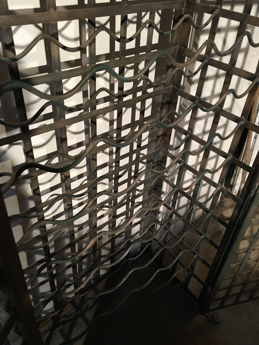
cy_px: 172
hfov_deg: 48.2
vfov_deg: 61.7
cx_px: 130
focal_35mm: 29
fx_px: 289
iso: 200
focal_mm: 4.15
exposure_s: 1/33
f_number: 2.2
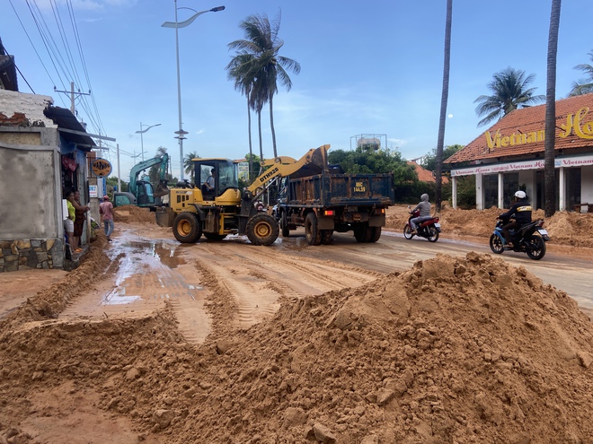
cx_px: 296
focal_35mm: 26
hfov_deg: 67.3
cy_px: 222
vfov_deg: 53.1
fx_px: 445
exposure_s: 1/588
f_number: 1.8
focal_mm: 4.25
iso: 32
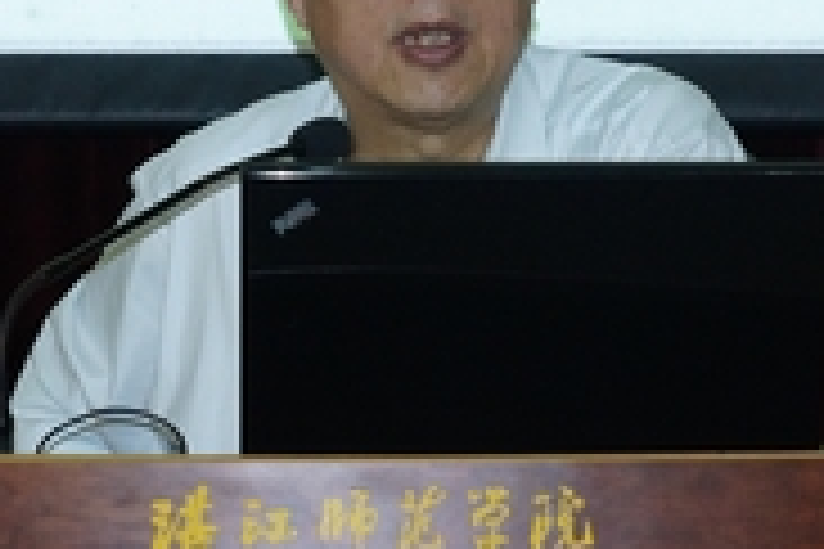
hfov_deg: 8.4
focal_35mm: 246
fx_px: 5630
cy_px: -112
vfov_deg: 5.6
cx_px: 351
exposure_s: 1/60
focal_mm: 50
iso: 800
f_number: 4.5
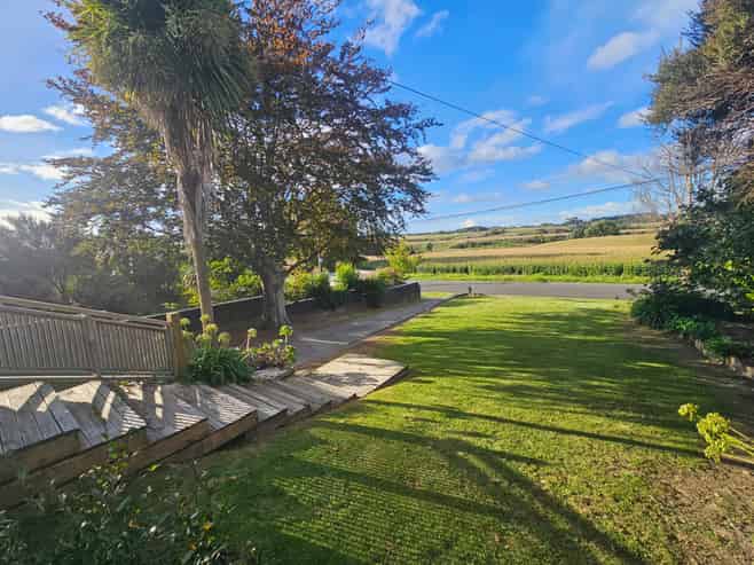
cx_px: 377
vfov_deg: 89.9
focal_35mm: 13
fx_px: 283
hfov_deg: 106.2
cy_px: 282
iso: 50
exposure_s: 1/1102
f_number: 2.2
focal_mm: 2.2
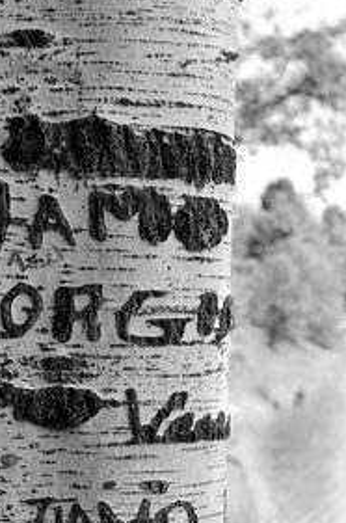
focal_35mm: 112
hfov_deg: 12.1
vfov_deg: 18.3
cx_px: 65
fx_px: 1624
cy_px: 307
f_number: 4.5
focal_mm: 35
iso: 100
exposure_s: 1/80
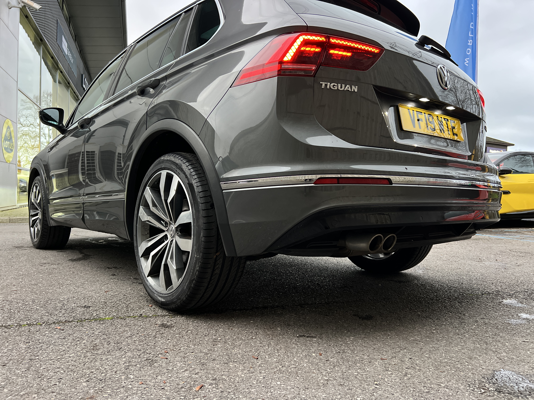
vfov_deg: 53.1
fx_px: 401
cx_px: 267
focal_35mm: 26
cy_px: 200
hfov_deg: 67.3
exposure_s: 1/54
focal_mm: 5.7
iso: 500
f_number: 1.5
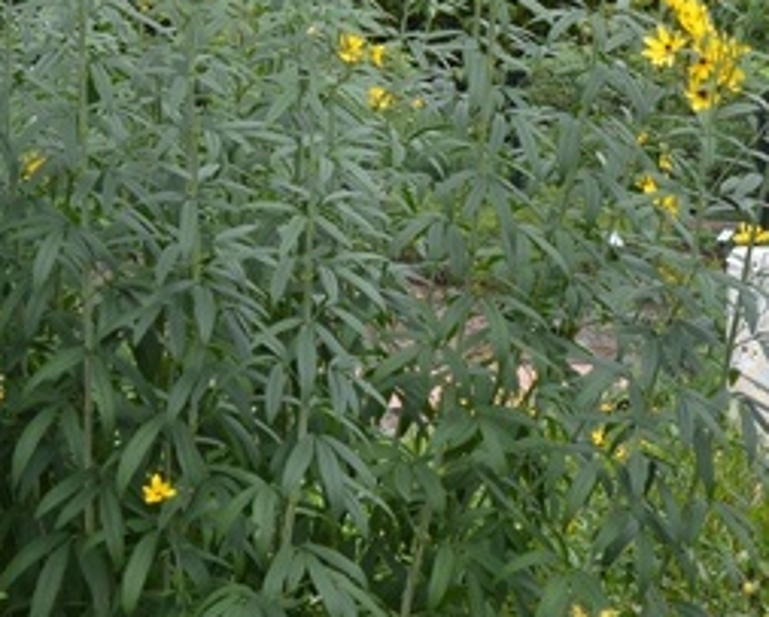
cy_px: -155
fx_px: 3980
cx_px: -27
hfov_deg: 10.9
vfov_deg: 8.7
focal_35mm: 175
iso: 200
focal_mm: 35
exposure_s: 1/200
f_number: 7.1
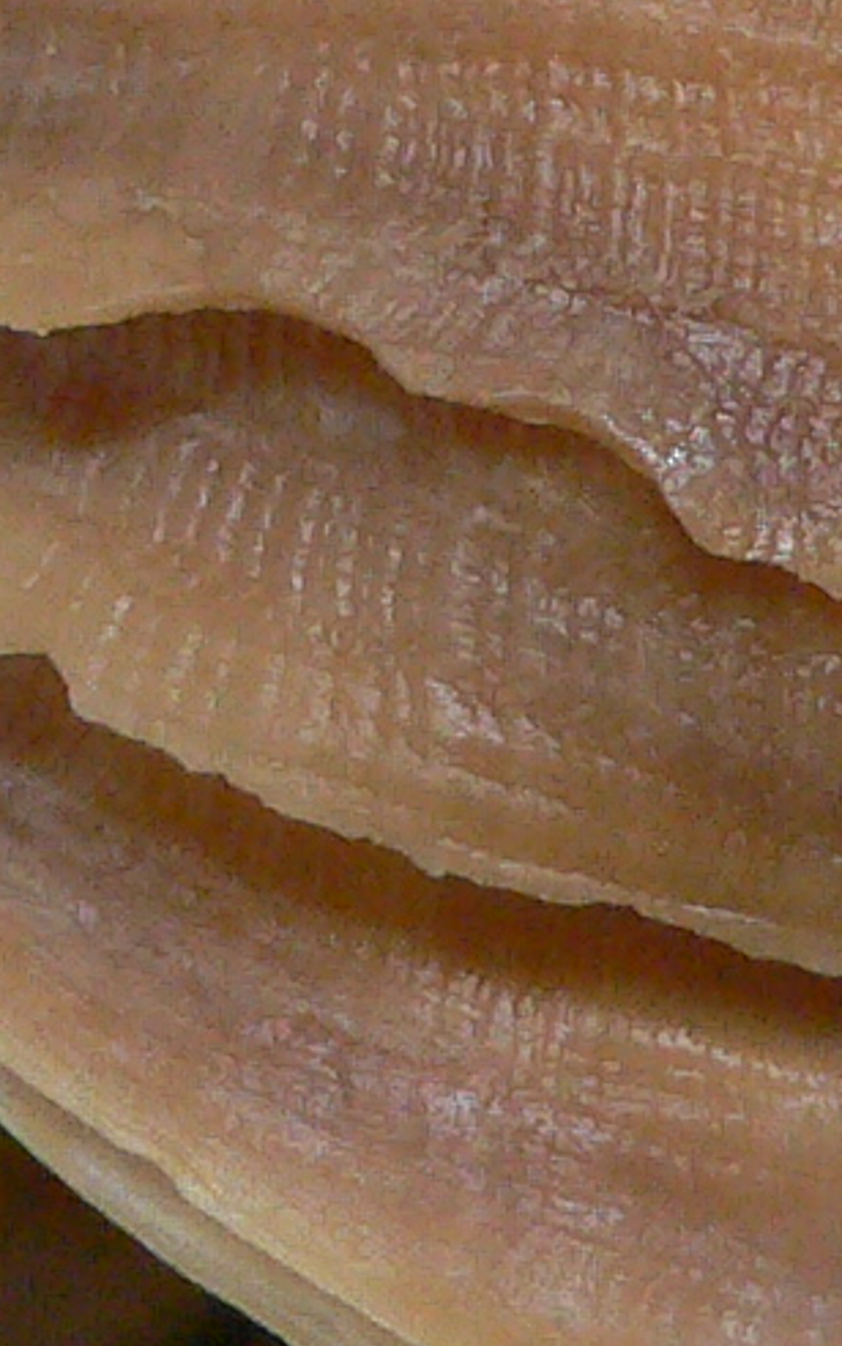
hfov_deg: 8.6
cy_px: -347
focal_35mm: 152
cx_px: 249
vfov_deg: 13.3
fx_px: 5574
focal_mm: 4.6
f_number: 2.8
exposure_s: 1/50
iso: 200
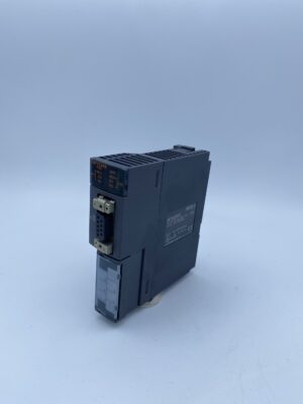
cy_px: 202
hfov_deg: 53.1
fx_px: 303
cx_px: 152
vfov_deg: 67.3
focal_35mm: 26
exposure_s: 1/1272
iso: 32
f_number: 1.8
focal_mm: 4.25
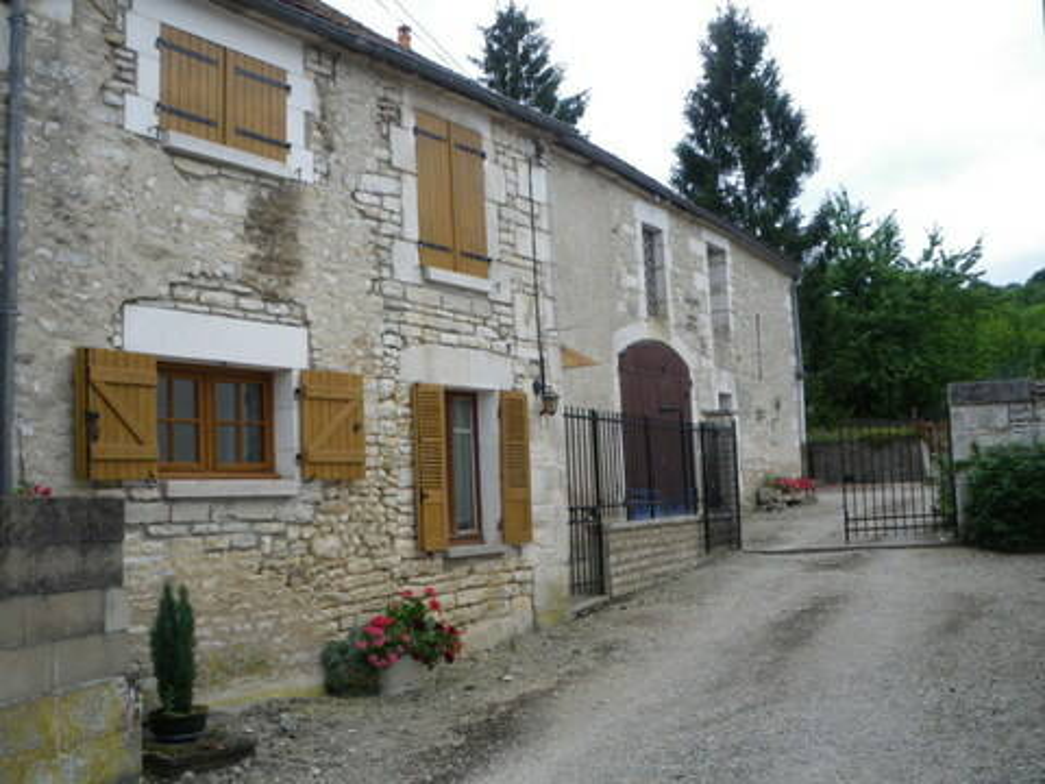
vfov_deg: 39.7
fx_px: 1087
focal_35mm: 36
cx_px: 522
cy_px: 392
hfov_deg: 51.4
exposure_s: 1/100
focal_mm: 6.3
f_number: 5.4
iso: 80
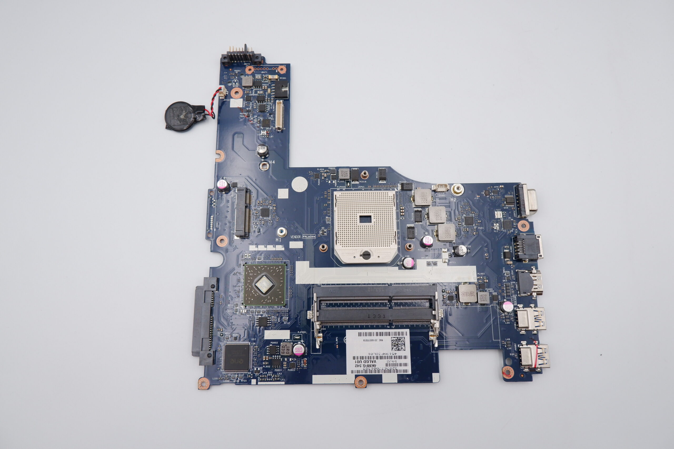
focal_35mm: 23
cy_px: 224
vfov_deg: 55.1
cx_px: 337
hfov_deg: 76.1
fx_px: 431
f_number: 5.6
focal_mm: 15
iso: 800
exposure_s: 1/350
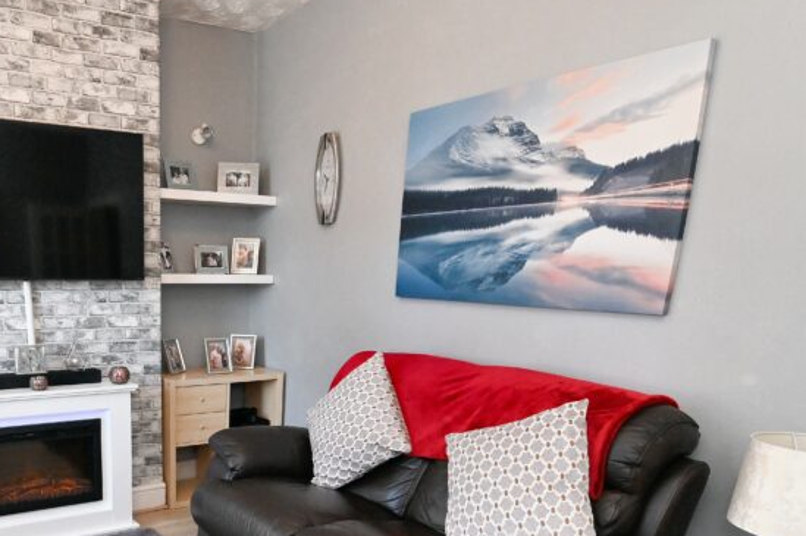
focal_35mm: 28
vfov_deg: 43.9
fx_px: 626
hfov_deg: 60.8
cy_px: 437
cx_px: 175
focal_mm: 15
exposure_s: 1/160
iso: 5000
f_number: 10
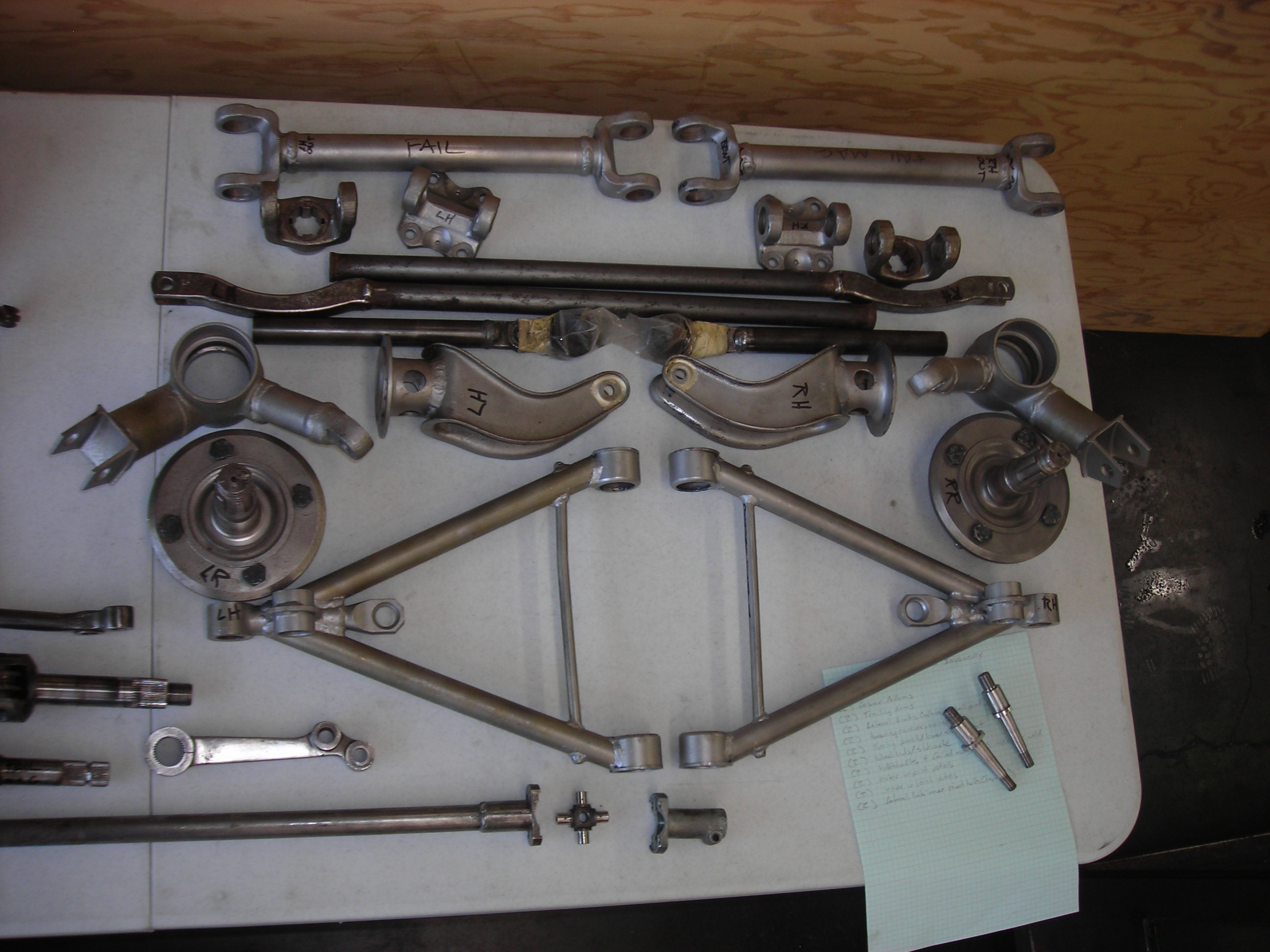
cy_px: 476
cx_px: 635
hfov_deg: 49.0
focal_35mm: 38
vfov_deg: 37.7
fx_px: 1394
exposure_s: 1/30
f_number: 3.2
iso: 50
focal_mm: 6.3
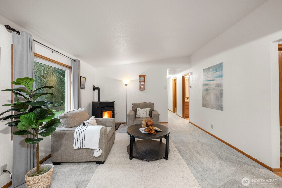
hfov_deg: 98.5
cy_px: 94
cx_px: 141
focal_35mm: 16
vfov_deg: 75.5
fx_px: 121
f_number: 8
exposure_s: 1/1.25
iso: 200
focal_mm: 15.5
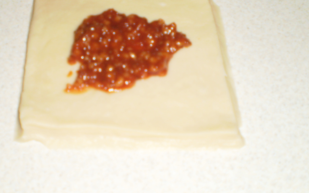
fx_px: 429
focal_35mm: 51
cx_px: 126
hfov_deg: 39.4
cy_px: 81
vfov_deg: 25.3
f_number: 3.1
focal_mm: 6.3
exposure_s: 1/30
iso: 125
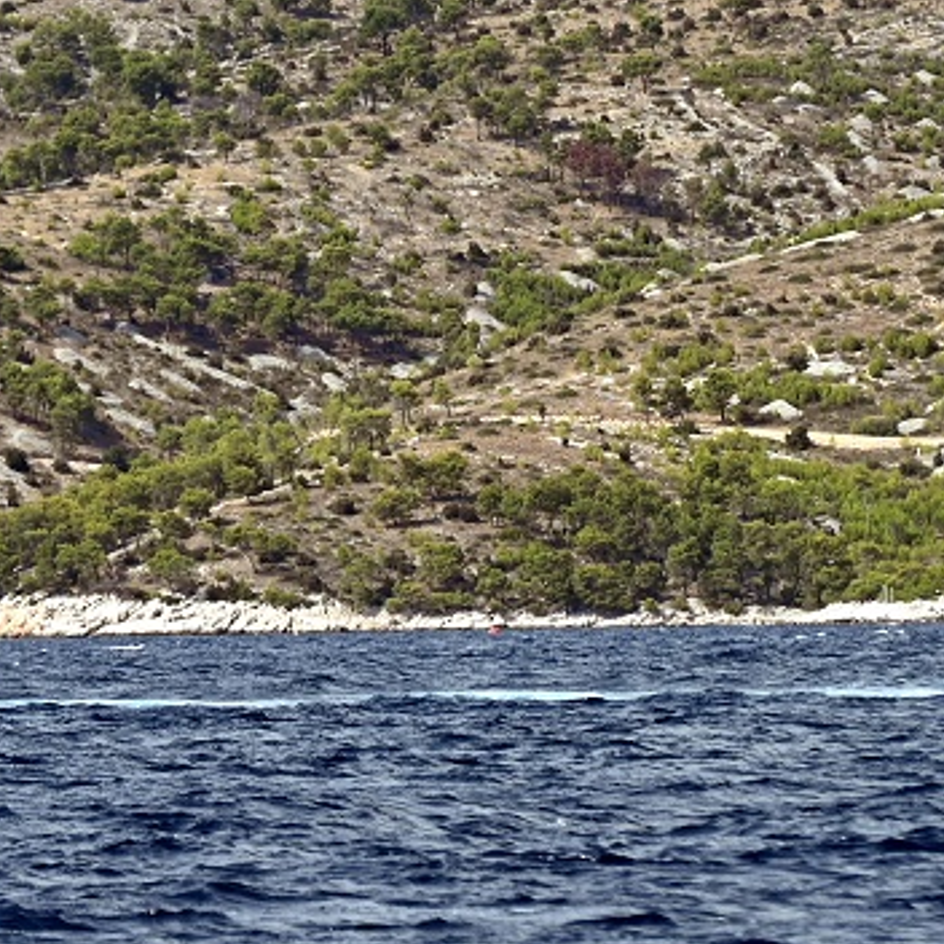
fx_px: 17895
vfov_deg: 3.0
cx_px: 158
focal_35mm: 580
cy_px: 93
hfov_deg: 3.0
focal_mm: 185
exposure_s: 1/1000
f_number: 5.6
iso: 140
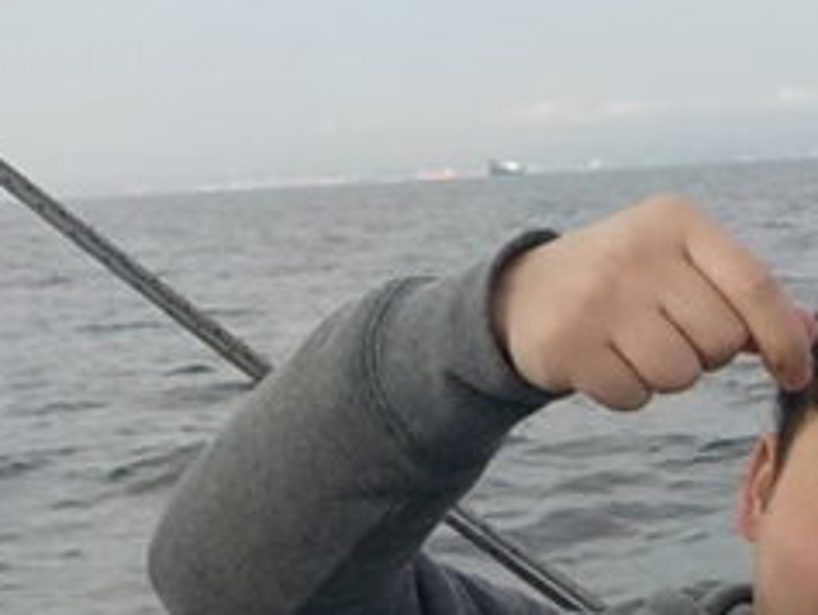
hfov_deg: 22.0
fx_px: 1915
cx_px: 1025
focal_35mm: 81
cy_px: 764
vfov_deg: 17.3
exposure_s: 1/1000
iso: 125
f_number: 3.3
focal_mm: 4.1
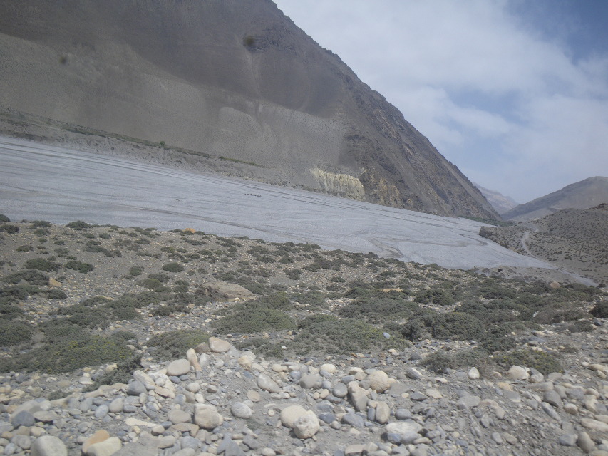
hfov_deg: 63.4
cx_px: 304
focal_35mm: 28
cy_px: 228
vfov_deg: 49.8
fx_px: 492
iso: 50
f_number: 4.2
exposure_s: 1/640
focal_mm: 5
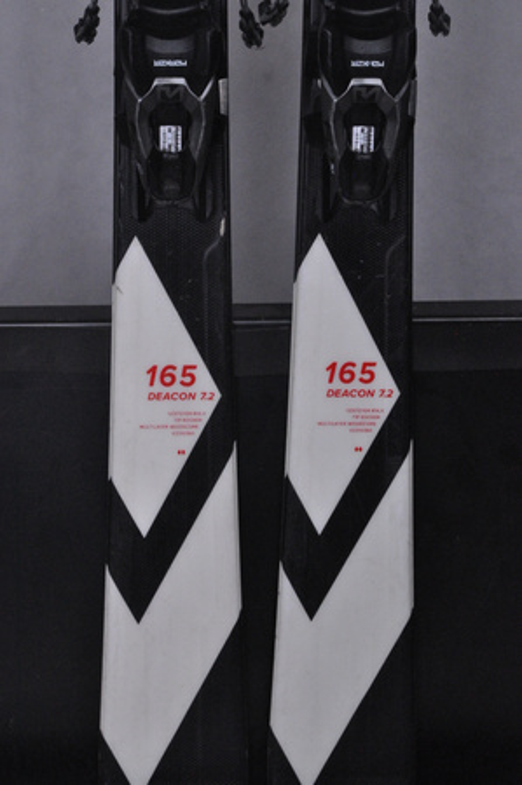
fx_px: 2452
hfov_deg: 12.2
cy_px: 392
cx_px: 261
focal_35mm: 112
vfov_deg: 18.2
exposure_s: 1/125
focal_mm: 75
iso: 3200
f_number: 11
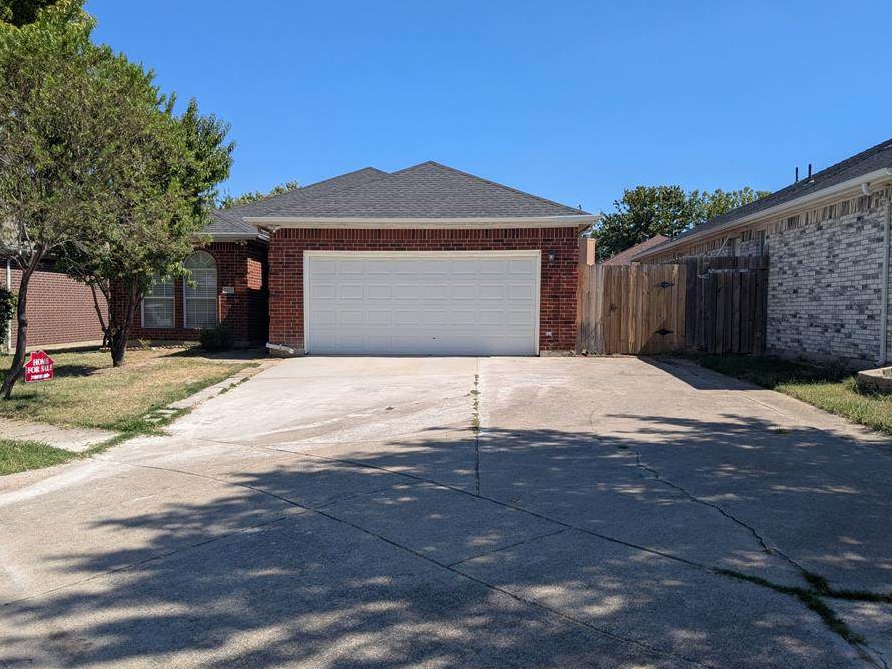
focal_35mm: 31
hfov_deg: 58.3
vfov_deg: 45.4
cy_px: 351
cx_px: 417
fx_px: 799
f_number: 1.73
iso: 54
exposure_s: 1/3891
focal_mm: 4.38
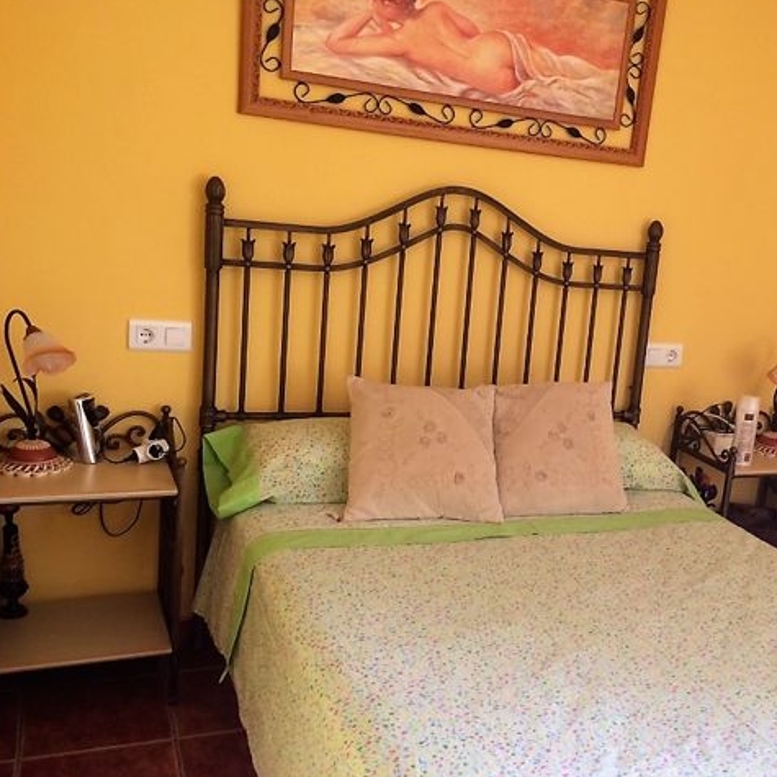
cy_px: 412
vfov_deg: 43.8
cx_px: 562
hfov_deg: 42.8
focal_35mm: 38
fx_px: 965
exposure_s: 1/33
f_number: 2.2
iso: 100
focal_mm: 4.15
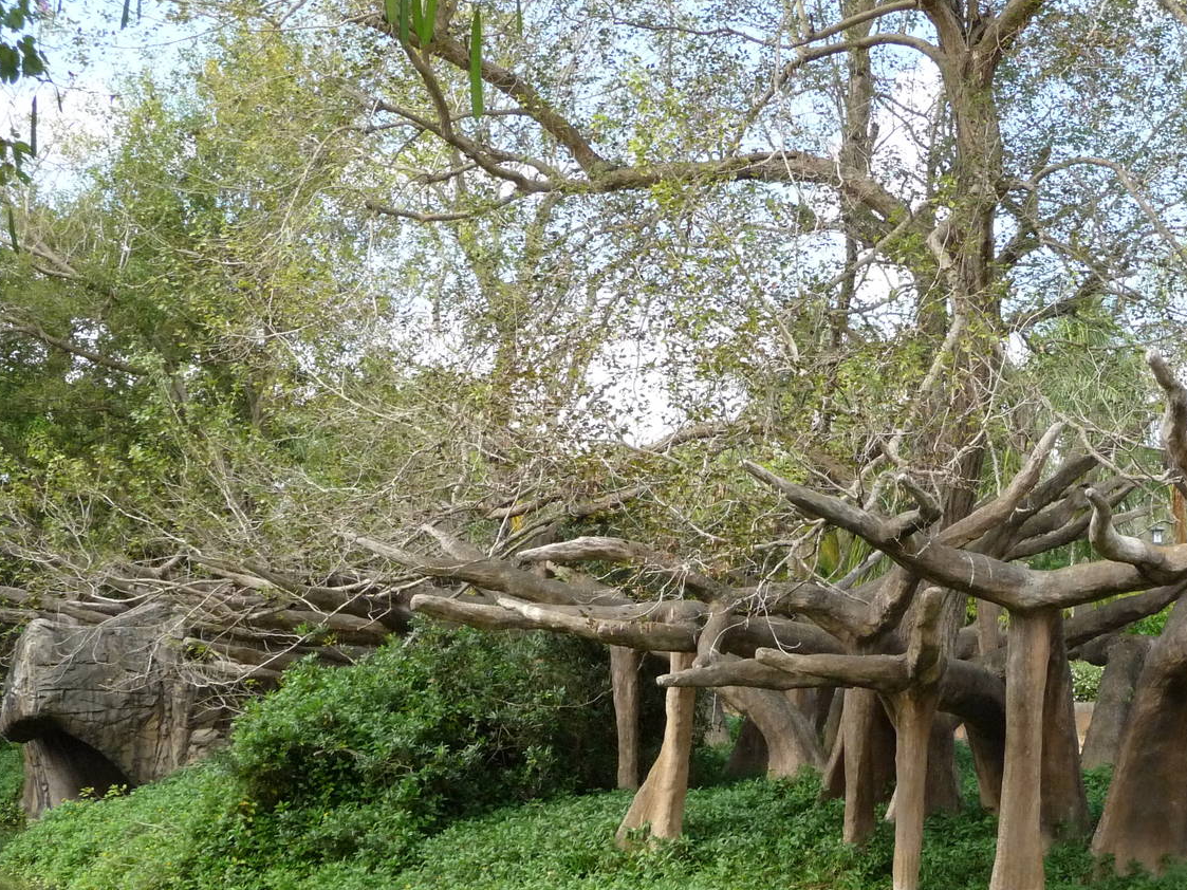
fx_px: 1954
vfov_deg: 25.6
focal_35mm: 57
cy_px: 493
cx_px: 780
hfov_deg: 33.5
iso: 320
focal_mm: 6.7
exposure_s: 1/500
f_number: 3.9
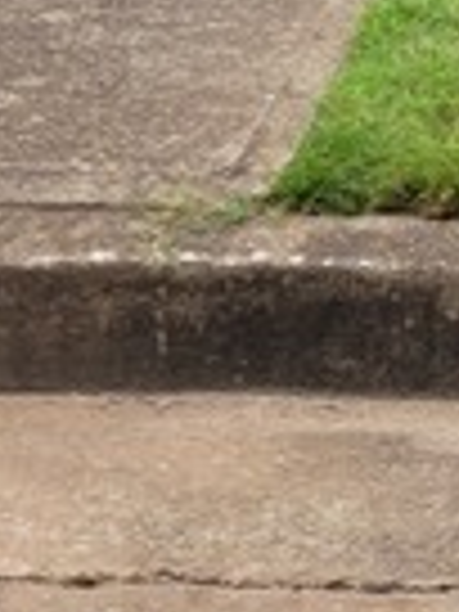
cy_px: -1130
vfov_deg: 10.1
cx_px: 806
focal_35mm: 153
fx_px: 2705
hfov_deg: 9.3
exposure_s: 1/1081
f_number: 1.8
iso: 40
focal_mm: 5.4
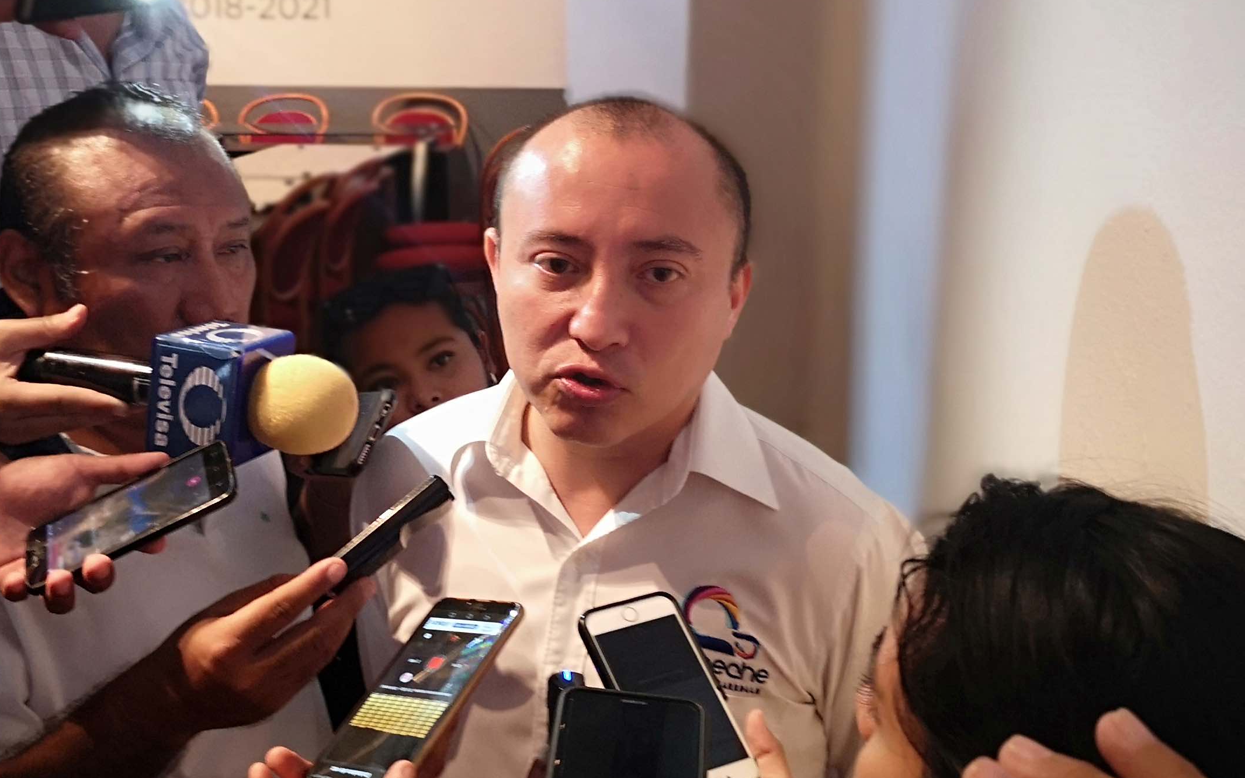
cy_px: 305
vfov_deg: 26.3
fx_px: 1663
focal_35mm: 49
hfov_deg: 40.9
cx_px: 525
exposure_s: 1/60
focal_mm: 3.95
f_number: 1.8
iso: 400
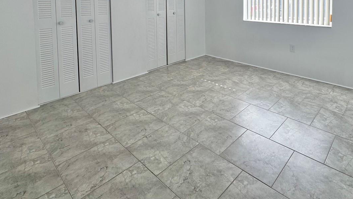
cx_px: 210
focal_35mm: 23
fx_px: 215
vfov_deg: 43.8
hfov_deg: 77.9
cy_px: 9
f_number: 2.2
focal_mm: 2.22
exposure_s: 1/191
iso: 40
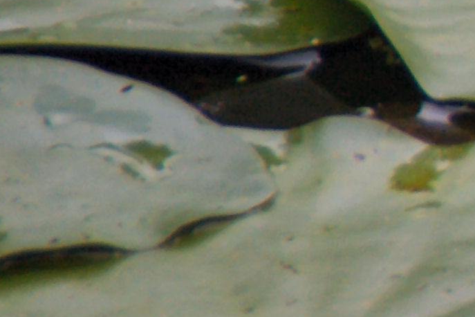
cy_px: 186
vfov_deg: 0.7
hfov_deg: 1.0
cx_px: 1438
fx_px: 26426
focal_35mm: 2003
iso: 200
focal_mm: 200
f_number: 6.3
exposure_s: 1/320
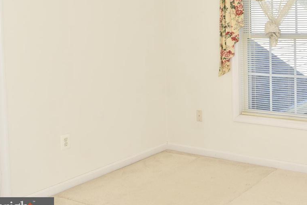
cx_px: 281
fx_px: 435
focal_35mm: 51
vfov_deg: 25.7
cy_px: 24
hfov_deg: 36.3
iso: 200
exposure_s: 1/100
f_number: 5
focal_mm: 18
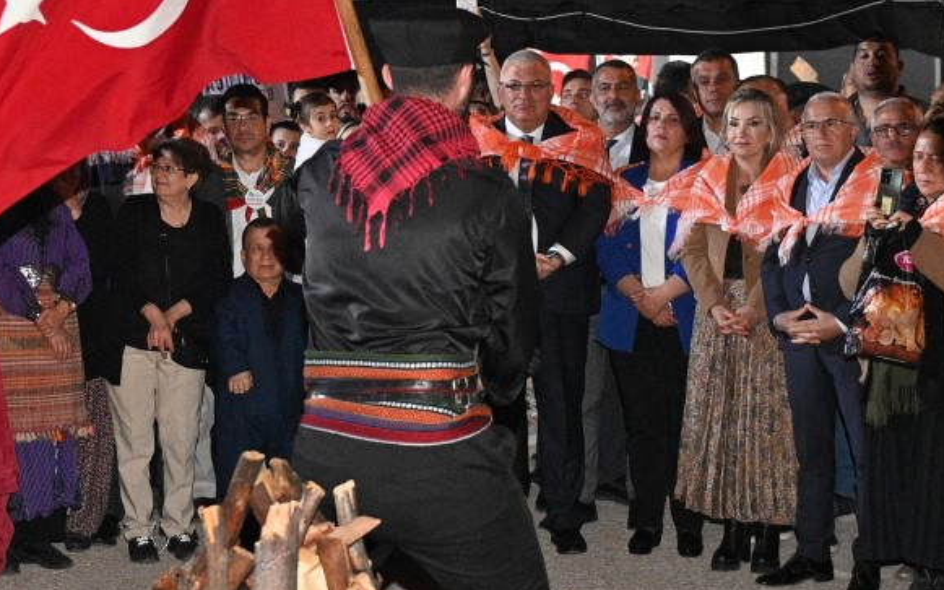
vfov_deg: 14.3
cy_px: 226
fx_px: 2341
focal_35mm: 91
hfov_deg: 22.7
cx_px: 343
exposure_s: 1/250
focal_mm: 32
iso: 4000
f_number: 2.8
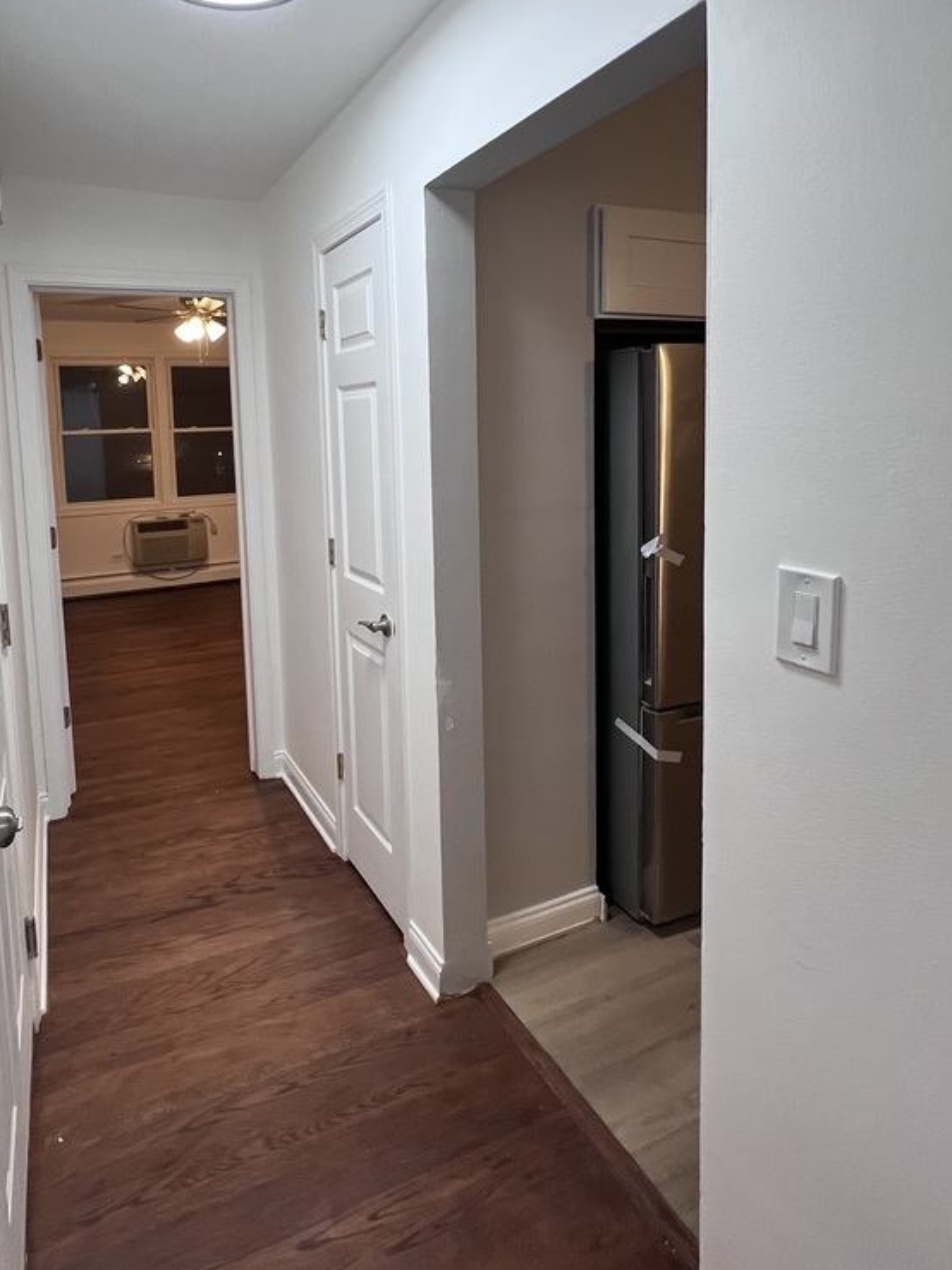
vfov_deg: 83.5
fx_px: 697
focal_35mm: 19
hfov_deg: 67.7
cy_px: 500
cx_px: 359
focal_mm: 1.57
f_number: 1.8
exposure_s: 1/120
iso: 250
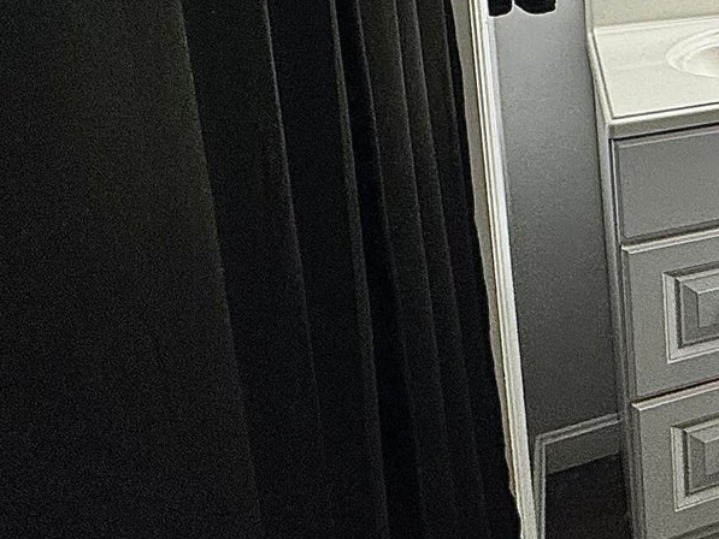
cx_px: 1213
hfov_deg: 24.0
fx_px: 1039
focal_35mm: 50
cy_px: -75
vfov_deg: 26.5
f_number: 2.2
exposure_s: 1/120
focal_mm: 2.22
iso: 160
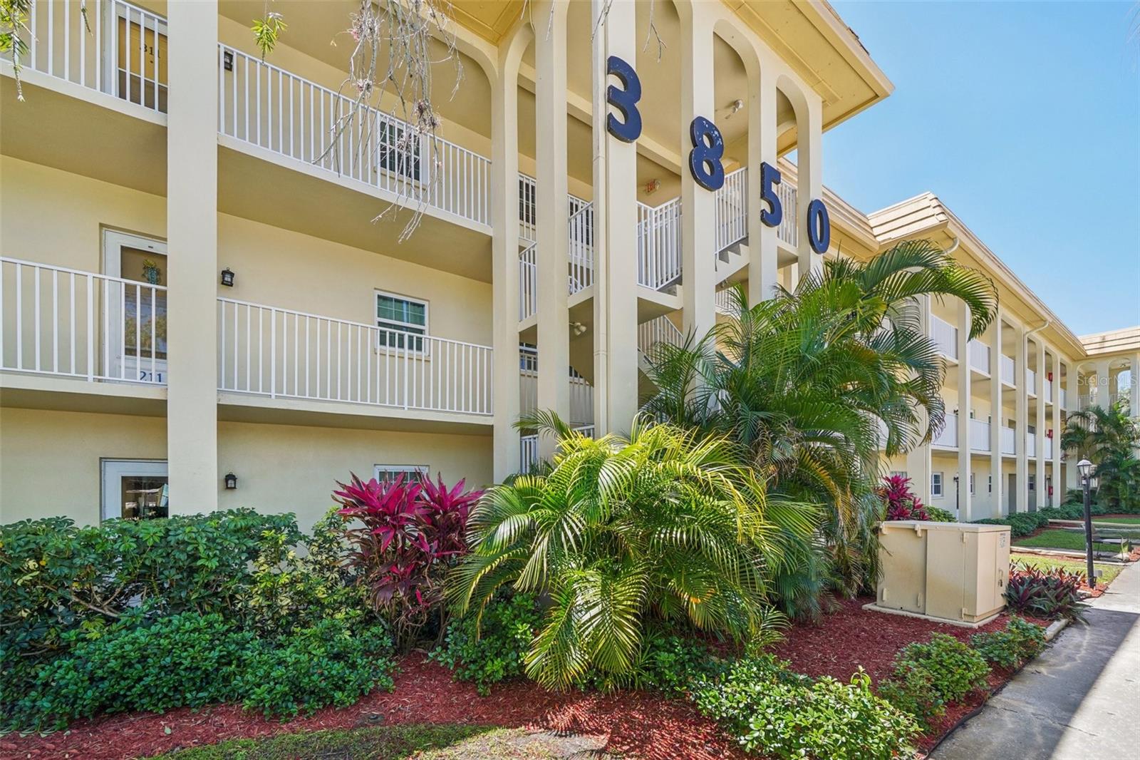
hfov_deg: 100.4
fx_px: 475
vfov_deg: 77.3
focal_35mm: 15
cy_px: 380
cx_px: 570
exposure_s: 1/60
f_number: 8
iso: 100
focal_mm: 10
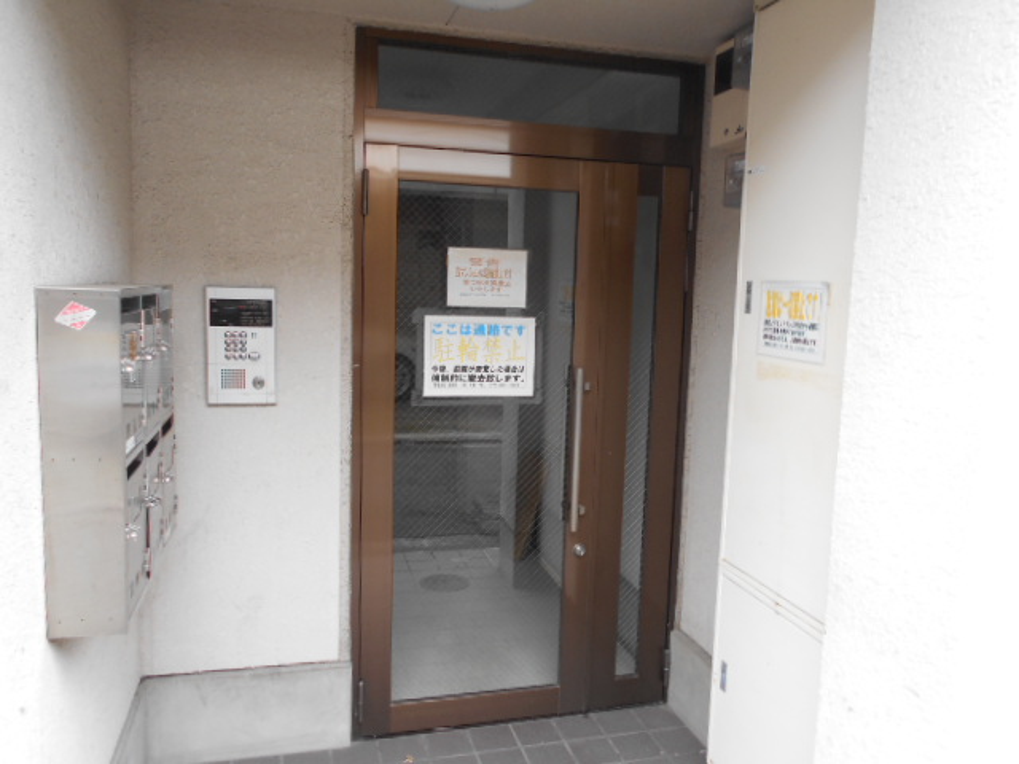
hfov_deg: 67.3
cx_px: 510
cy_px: 382
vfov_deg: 53.1
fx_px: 765
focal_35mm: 26
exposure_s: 1/50
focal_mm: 4.6
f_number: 3.2
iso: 80
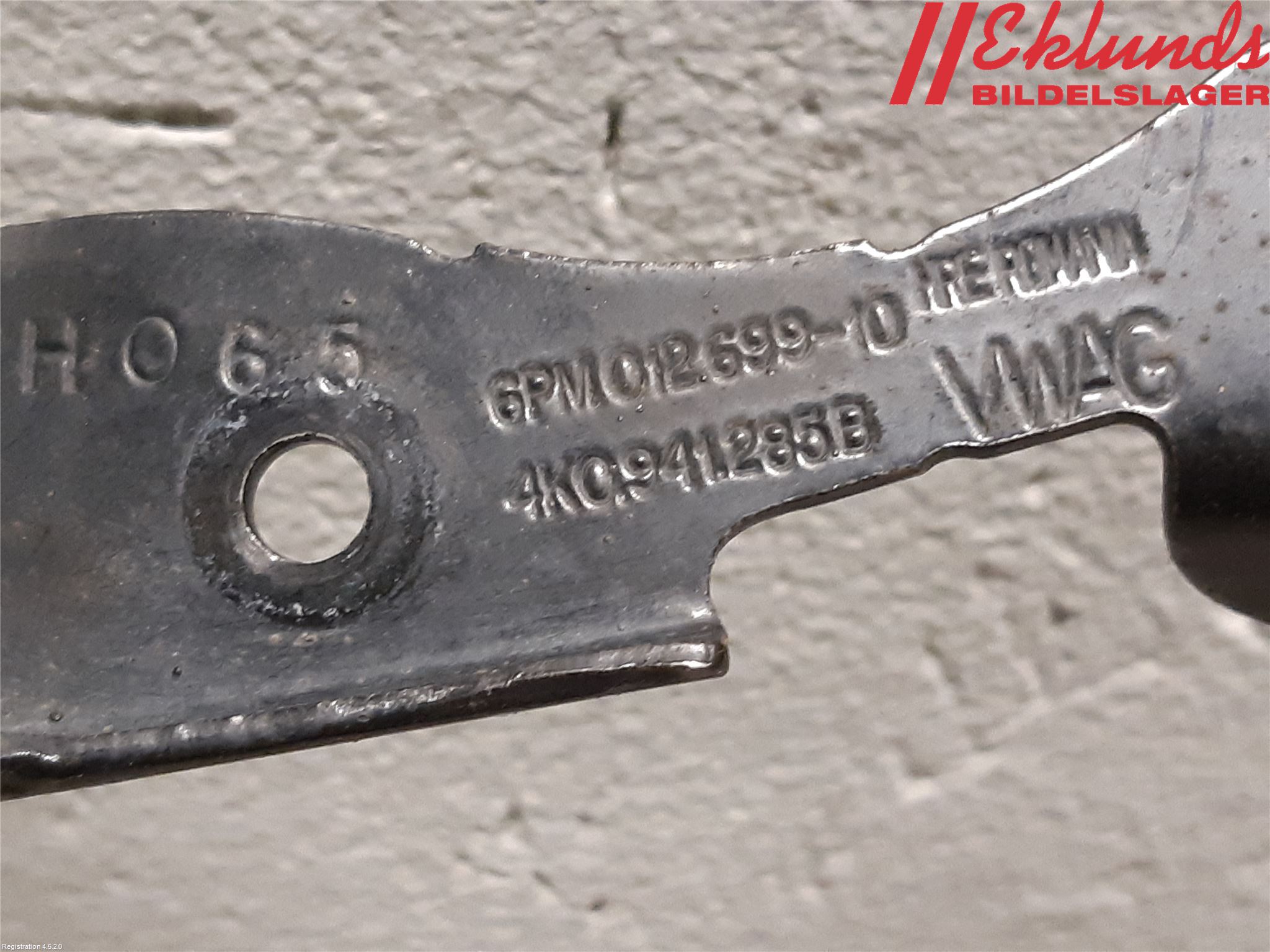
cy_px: 476
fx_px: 954
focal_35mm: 26
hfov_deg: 67.3
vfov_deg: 53.1
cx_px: 635
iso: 250
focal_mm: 3.93
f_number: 1.7
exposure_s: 1/33
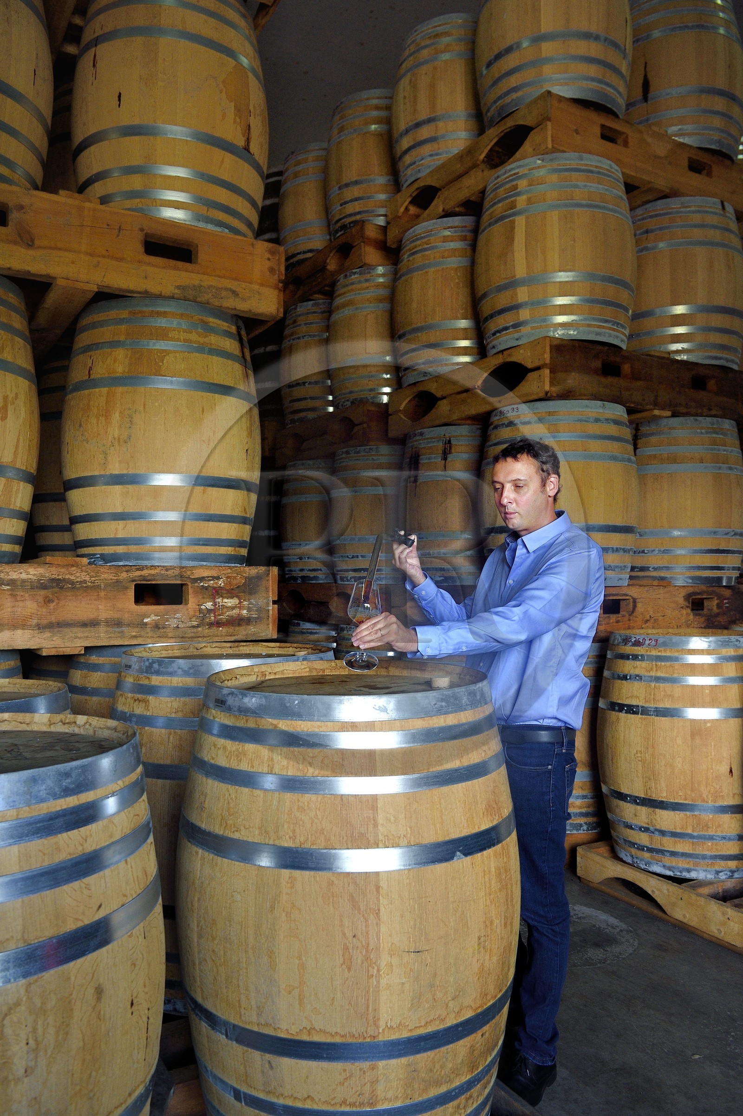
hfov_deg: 44.9
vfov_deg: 63.7
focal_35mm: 29
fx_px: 899
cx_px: 372
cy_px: 558
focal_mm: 29
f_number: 7.1
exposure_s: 1/200
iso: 1600
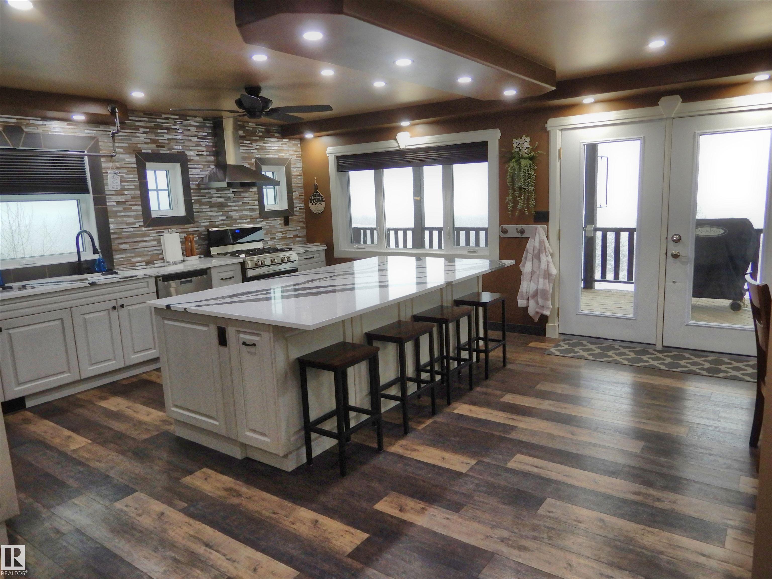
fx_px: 535
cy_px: 290
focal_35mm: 24
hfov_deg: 71.6
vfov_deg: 56.8
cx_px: 386
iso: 180
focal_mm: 4.3
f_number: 3.4
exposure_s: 1/30
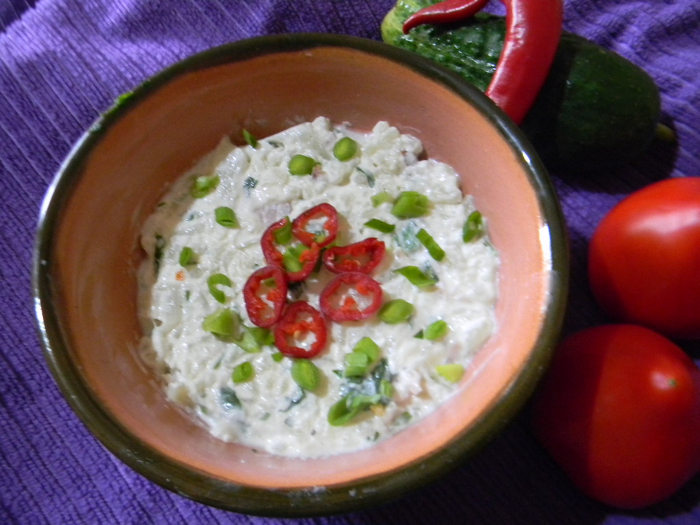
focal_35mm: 28
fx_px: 566
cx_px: 350
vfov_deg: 49.7
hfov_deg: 63.4
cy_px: 262
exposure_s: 1/17.3
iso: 400
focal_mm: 5
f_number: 3.5
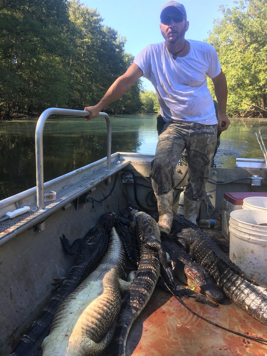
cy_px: 178
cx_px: 134
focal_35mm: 29
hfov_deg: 48.2
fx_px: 298
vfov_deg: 61.7
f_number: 2.2
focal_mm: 4.15
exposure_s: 1/237
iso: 25
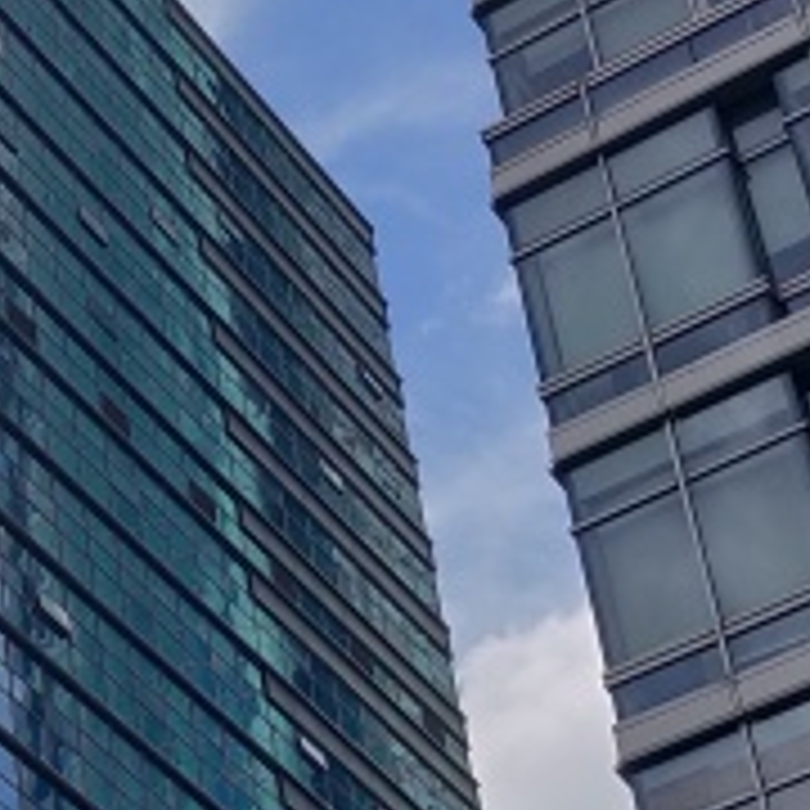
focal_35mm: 98
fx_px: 2594
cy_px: 886
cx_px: -166
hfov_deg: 17.0
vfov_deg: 17.2
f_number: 1.7
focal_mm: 4.25
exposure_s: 1/415
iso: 100
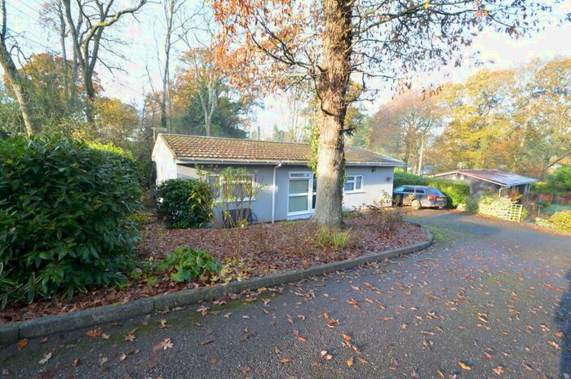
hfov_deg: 100.5
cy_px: 190
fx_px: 237
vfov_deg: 77.1
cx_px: 286
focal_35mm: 15
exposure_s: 1/125
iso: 400
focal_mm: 10
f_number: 5.6
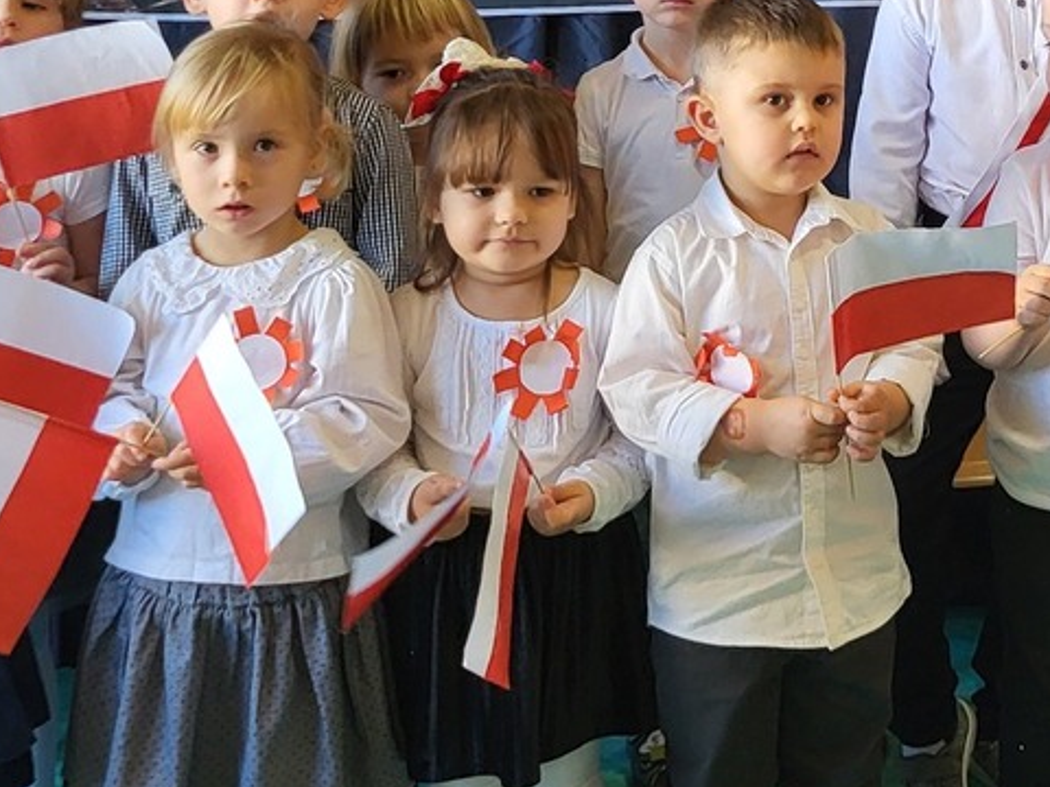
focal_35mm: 78
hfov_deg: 23.6
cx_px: 1131
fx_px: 2366
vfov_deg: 18.2
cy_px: -74
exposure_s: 1/100
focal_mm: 5.4
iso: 160
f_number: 1.8
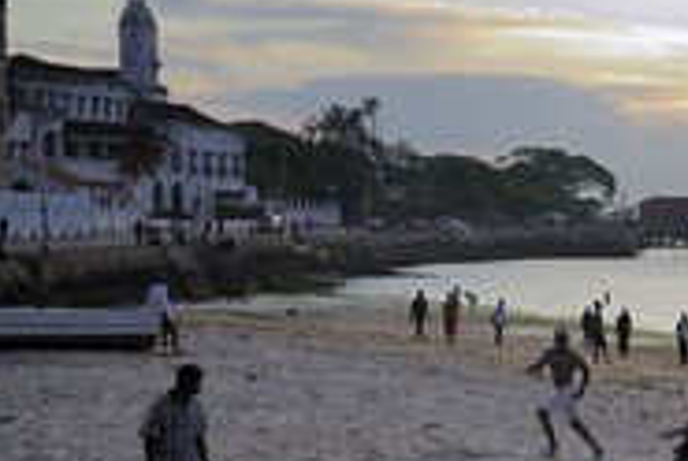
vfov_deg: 13.4
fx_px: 1952
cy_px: 379
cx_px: 740
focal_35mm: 102
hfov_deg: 19.2
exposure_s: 1/320
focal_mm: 45
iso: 400
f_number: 3.2
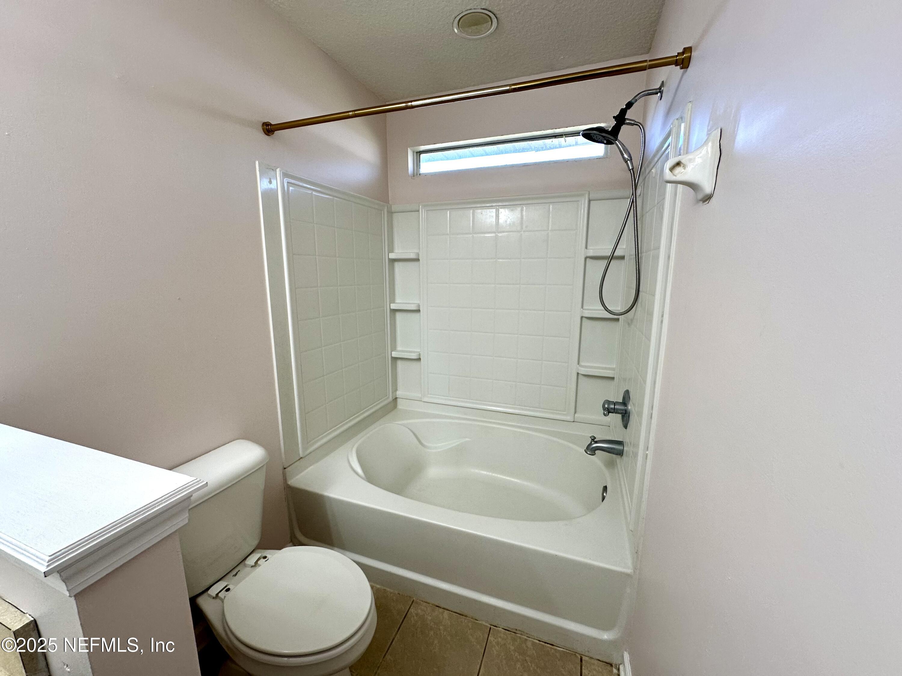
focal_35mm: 14
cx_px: 451
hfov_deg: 102.1
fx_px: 365
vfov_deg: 85.7
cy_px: 338
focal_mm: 2.22
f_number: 2.2
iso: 100
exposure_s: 1/120
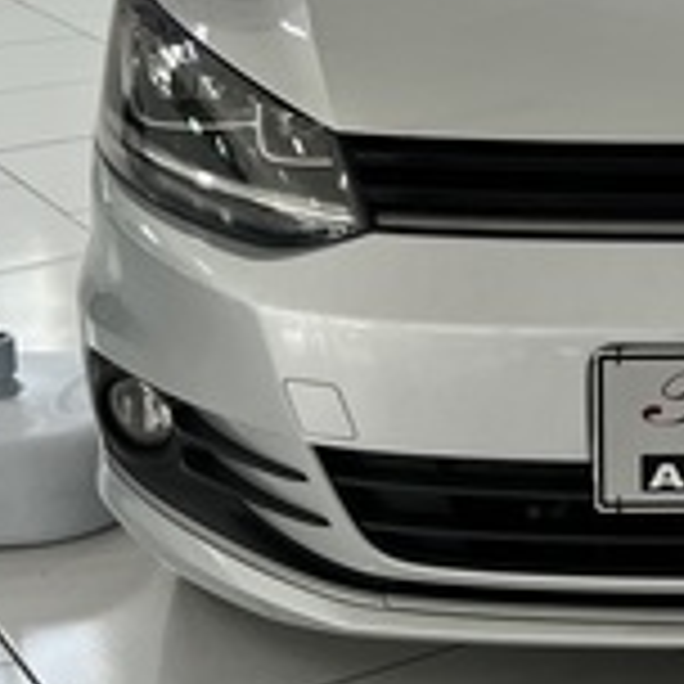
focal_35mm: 97
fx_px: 2168
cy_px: 90
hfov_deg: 17.1
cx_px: 832
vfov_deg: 17.7
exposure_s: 1/120
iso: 50
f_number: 1.6
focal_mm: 5.1
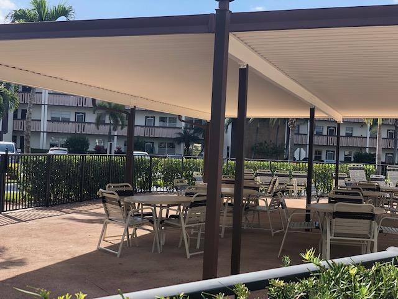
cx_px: 199
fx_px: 598
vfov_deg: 28.0
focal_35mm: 52
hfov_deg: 36.8
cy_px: 150
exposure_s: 1/480
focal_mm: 6
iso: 16
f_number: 2.4
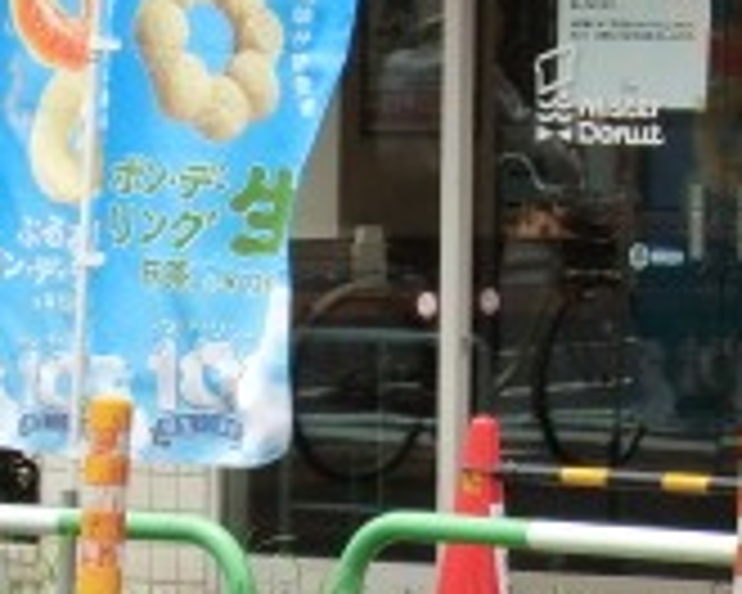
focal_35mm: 465
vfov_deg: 3.3
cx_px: 1075
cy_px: -104
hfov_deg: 4.1
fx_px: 10212
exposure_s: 1/320
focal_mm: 22
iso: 80
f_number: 5.2
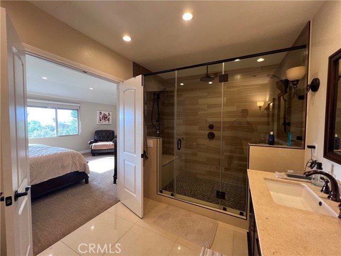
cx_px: 170
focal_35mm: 13
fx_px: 128
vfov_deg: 89.9
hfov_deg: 106.2
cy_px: 128
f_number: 1.8
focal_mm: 1.57
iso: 250
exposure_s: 1/120
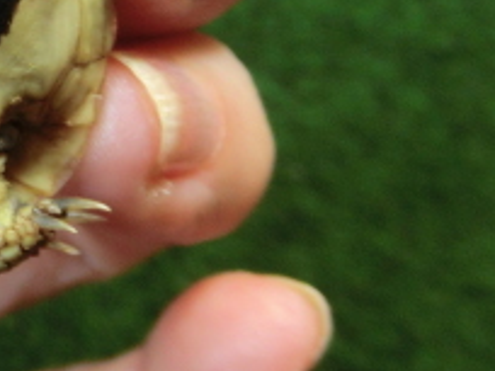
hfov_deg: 19.8
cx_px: -214
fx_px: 1258
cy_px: -34
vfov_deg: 16.3
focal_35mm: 88
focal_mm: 5
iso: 250
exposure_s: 1/60
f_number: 3
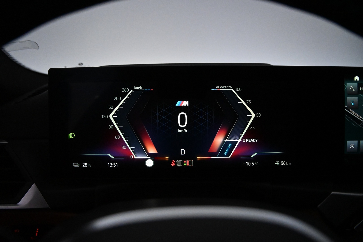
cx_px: 182
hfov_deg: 27.0
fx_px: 756
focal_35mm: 75
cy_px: 121
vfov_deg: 18.2
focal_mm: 50
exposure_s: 1/640
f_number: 6.3
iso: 5000
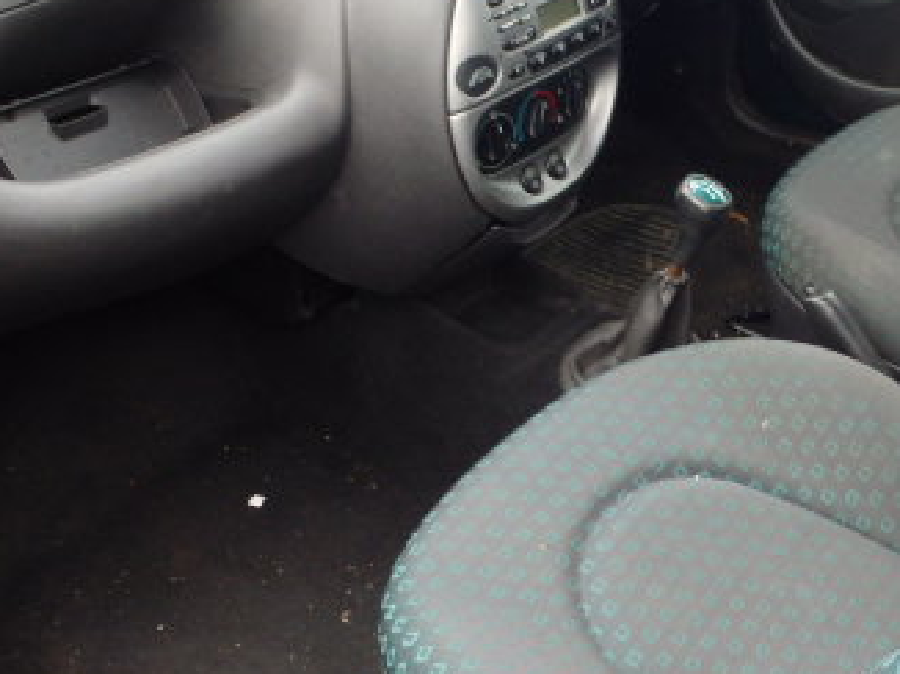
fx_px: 1429
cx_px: 704
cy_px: 224
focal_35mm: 55
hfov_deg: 34.0
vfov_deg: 26.4
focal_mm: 5
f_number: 3.9
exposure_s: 1/30
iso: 250
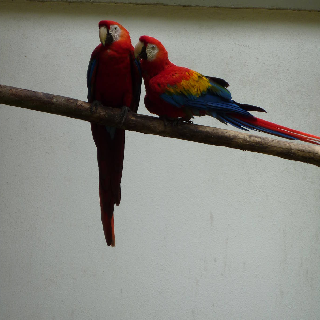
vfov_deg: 4.9
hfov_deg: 4.9
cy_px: 120
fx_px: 3713
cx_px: 160
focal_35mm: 355
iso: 80
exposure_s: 1/250
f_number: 4.9
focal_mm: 49.2
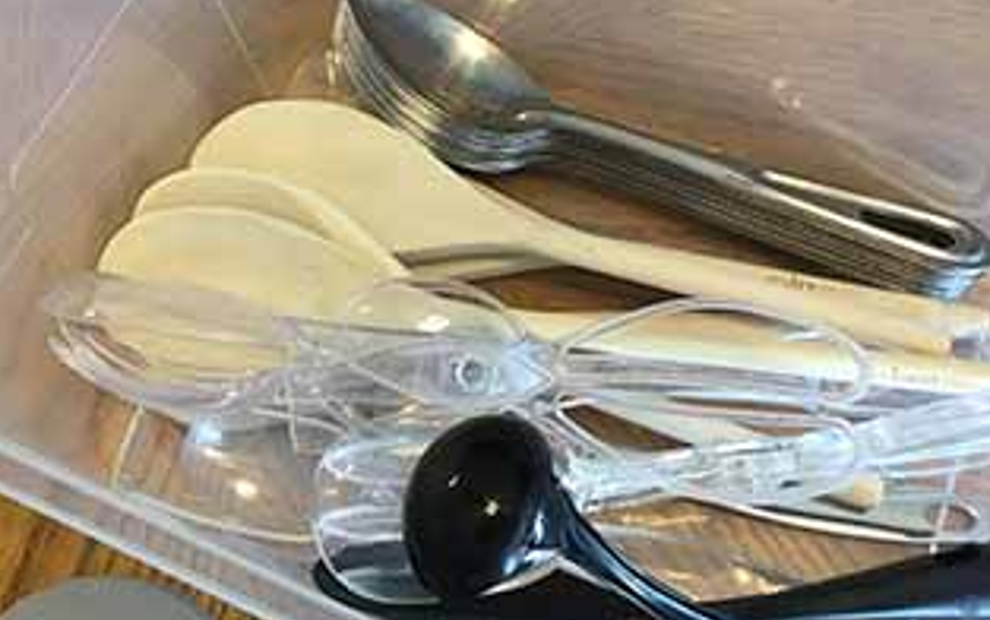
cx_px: 474
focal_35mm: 42
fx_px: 1134
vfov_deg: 30.5
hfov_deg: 47.2
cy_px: 259
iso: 80
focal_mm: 3.3
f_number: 2.4
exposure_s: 1/30
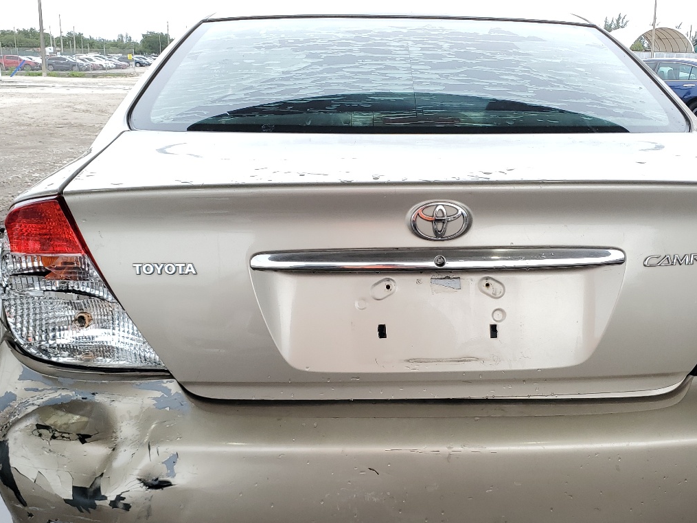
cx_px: 402
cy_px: 302
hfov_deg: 45.6
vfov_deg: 35.1
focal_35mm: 41
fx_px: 825
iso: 50
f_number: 1.5
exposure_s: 1/833
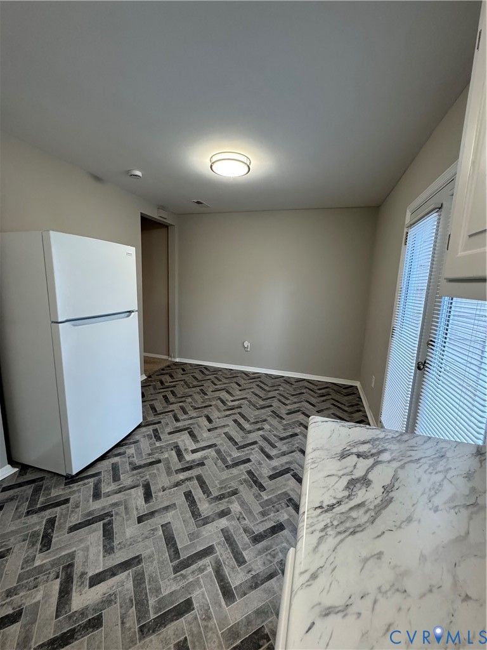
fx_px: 263
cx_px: 244
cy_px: 325
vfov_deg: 102.1
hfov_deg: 85.7
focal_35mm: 14
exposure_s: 1/120
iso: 320
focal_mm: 2.22
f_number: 2.2
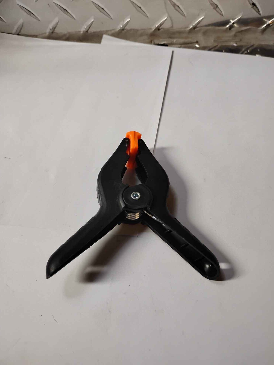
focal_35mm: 28
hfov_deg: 49.8
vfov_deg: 63.4
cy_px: 182
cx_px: 137
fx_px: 295
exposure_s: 1/120
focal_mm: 4.26
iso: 1000
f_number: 1.8
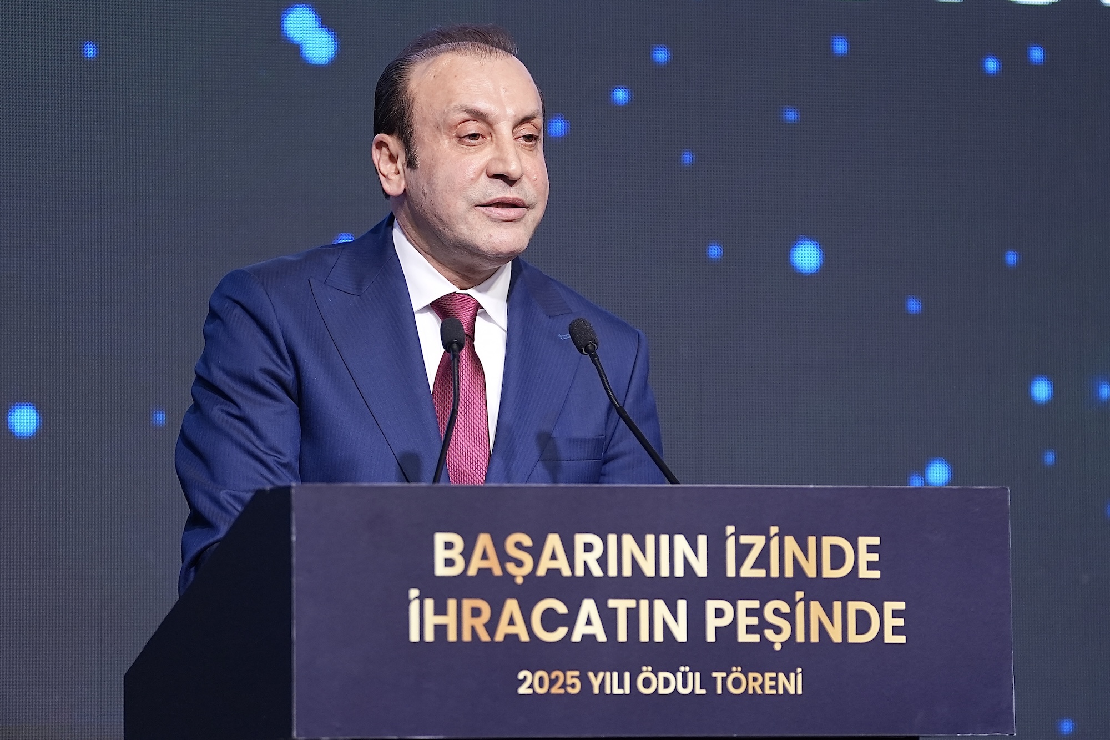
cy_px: 370
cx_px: 555
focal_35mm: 162
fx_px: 4994
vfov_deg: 8.5
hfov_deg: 12.7
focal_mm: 162
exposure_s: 1/200
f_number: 2.8
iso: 1000
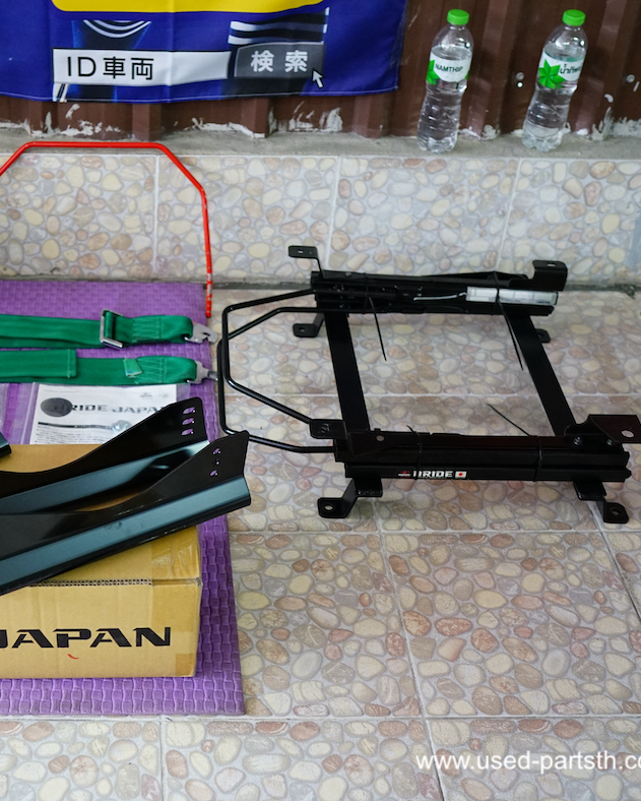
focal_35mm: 50
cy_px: 395
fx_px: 1185
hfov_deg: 29.5
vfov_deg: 37.3
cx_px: 121
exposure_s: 1/60
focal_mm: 35
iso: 3200
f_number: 2.8
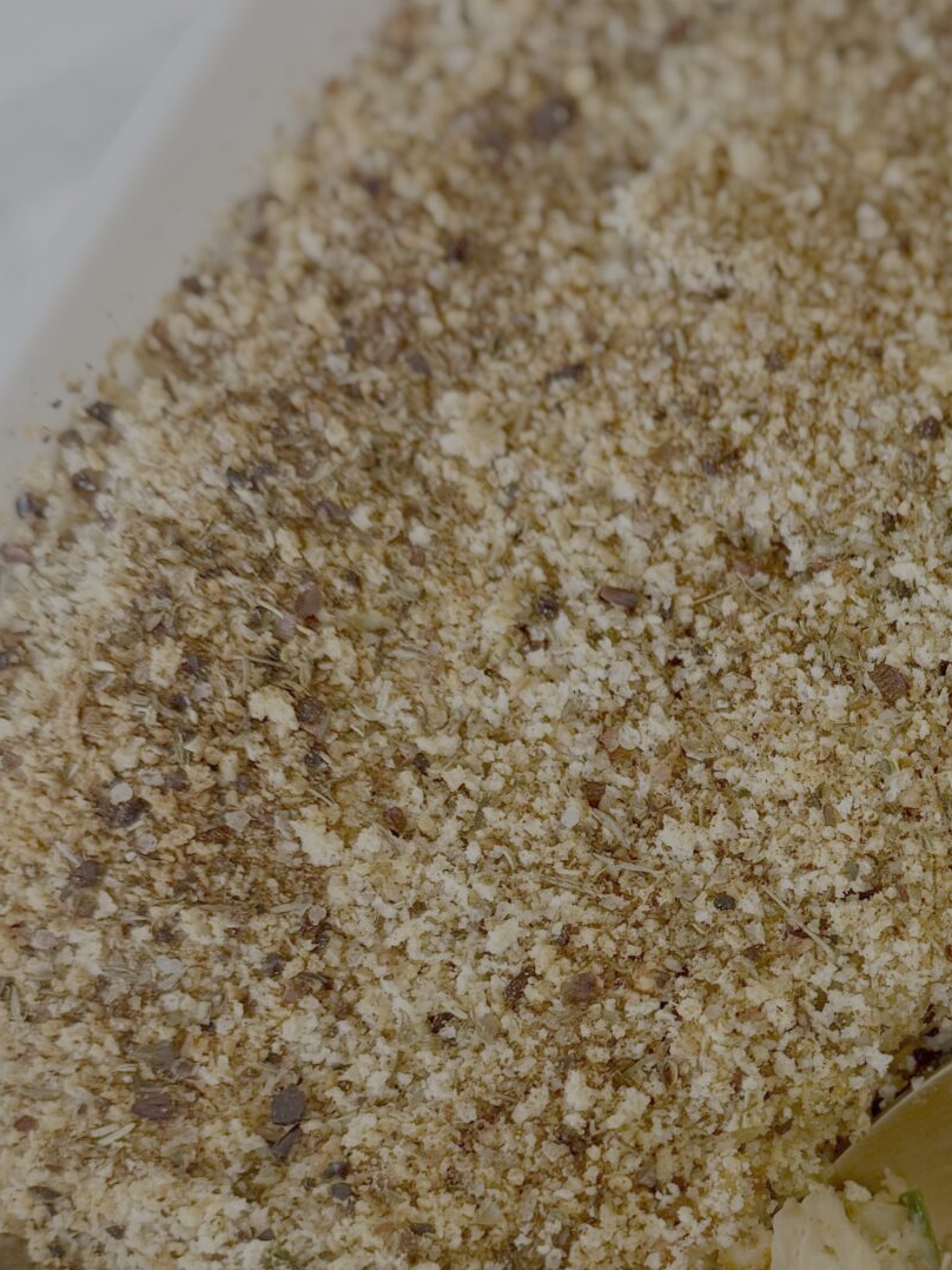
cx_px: 888
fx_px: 2091
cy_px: 988
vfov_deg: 33.0
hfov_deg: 24.8
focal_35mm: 57
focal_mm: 6.76
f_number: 1.78
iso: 160
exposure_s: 1/121
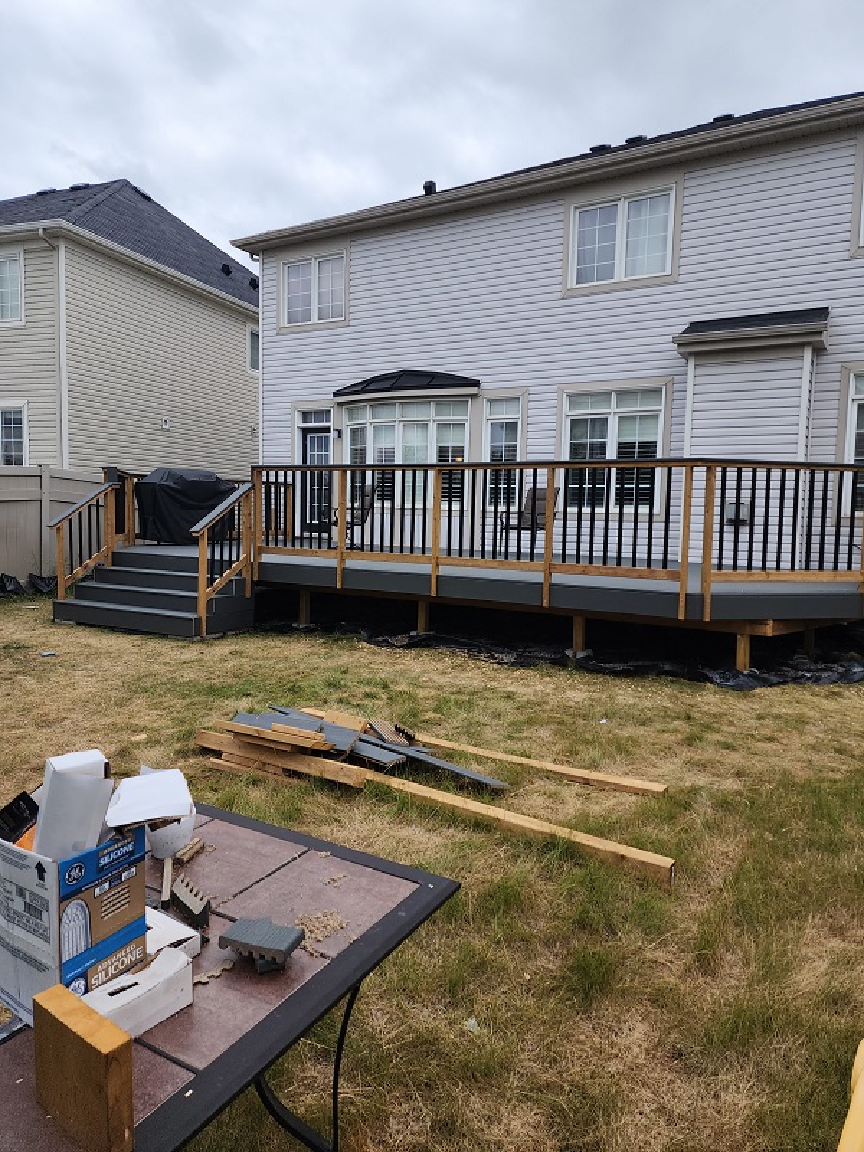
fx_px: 765
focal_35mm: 23
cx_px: 432
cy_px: 576
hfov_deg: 58.9
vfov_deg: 73.9
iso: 12
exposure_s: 1/1354
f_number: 1.8
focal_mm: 6.4
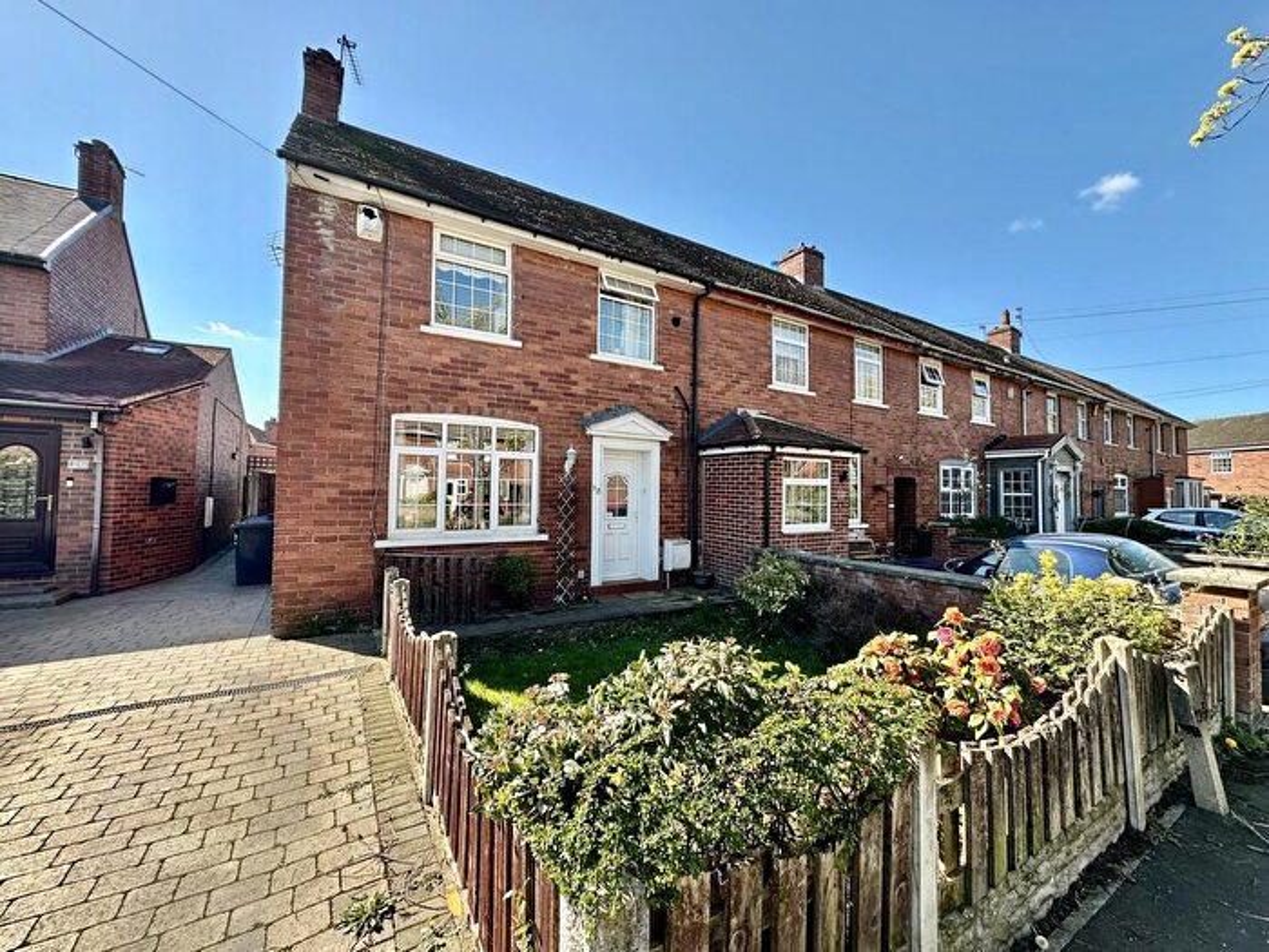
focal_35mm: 14
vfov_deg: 85.7
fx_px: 513
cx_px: 634
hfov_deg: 102.1
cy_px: 476
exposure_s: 1/335
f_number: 2.2
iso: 40
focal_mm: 2.22
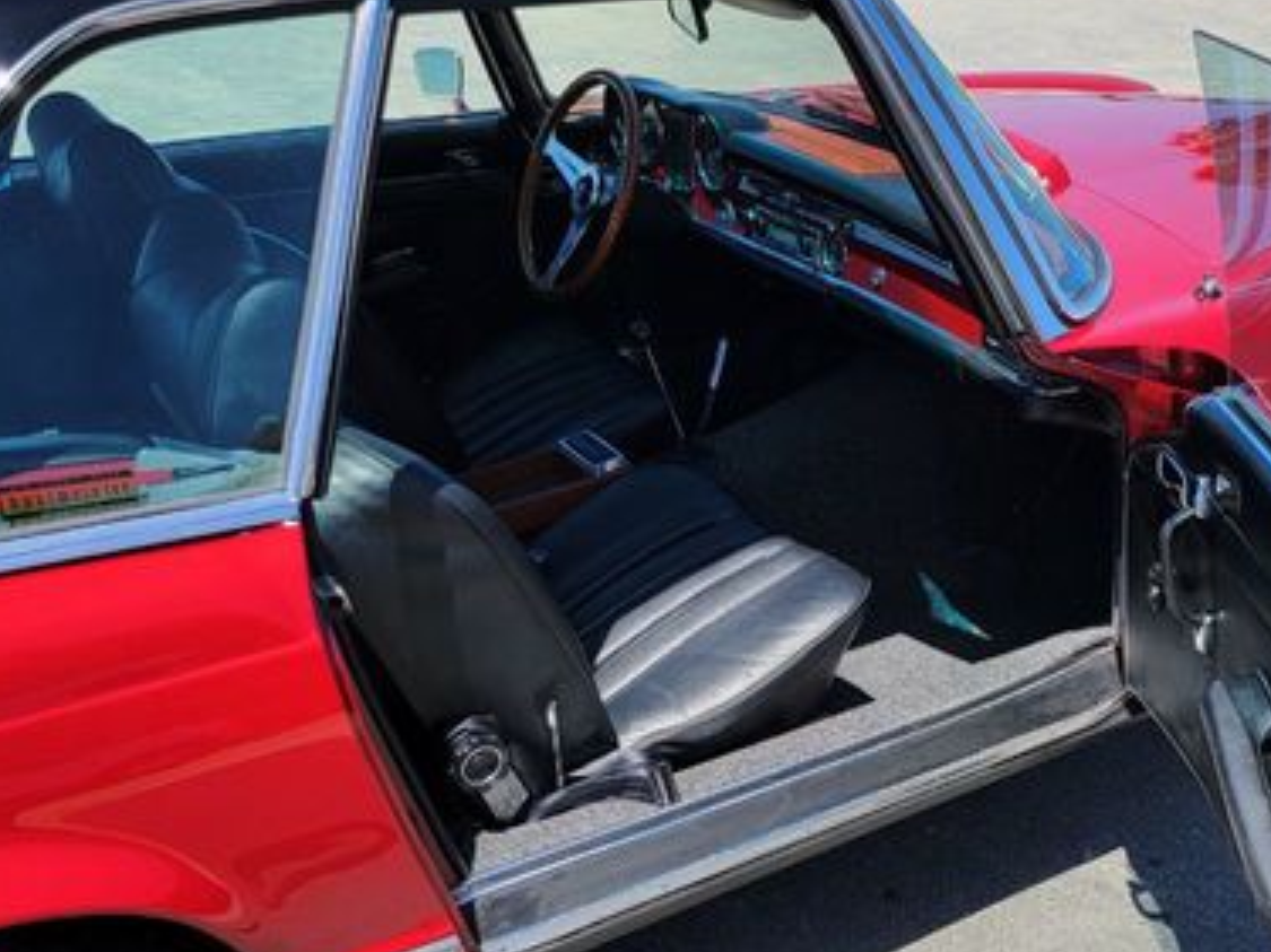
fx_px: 1505
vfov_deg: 34.7
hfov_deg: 45.2
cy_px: 654
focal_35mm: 41
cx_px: 824
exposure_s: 1/539
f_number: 1.8
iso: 16
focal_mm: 6.7
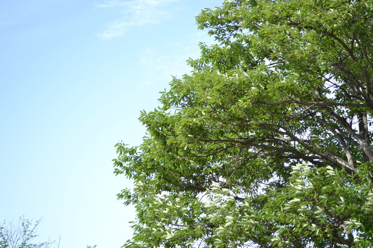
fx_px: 699
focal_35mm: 68
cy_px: 124
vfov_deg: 20.1
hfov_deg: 29.9
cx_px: 186
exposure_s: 1/125
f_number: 5.6
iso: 100
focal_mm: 45
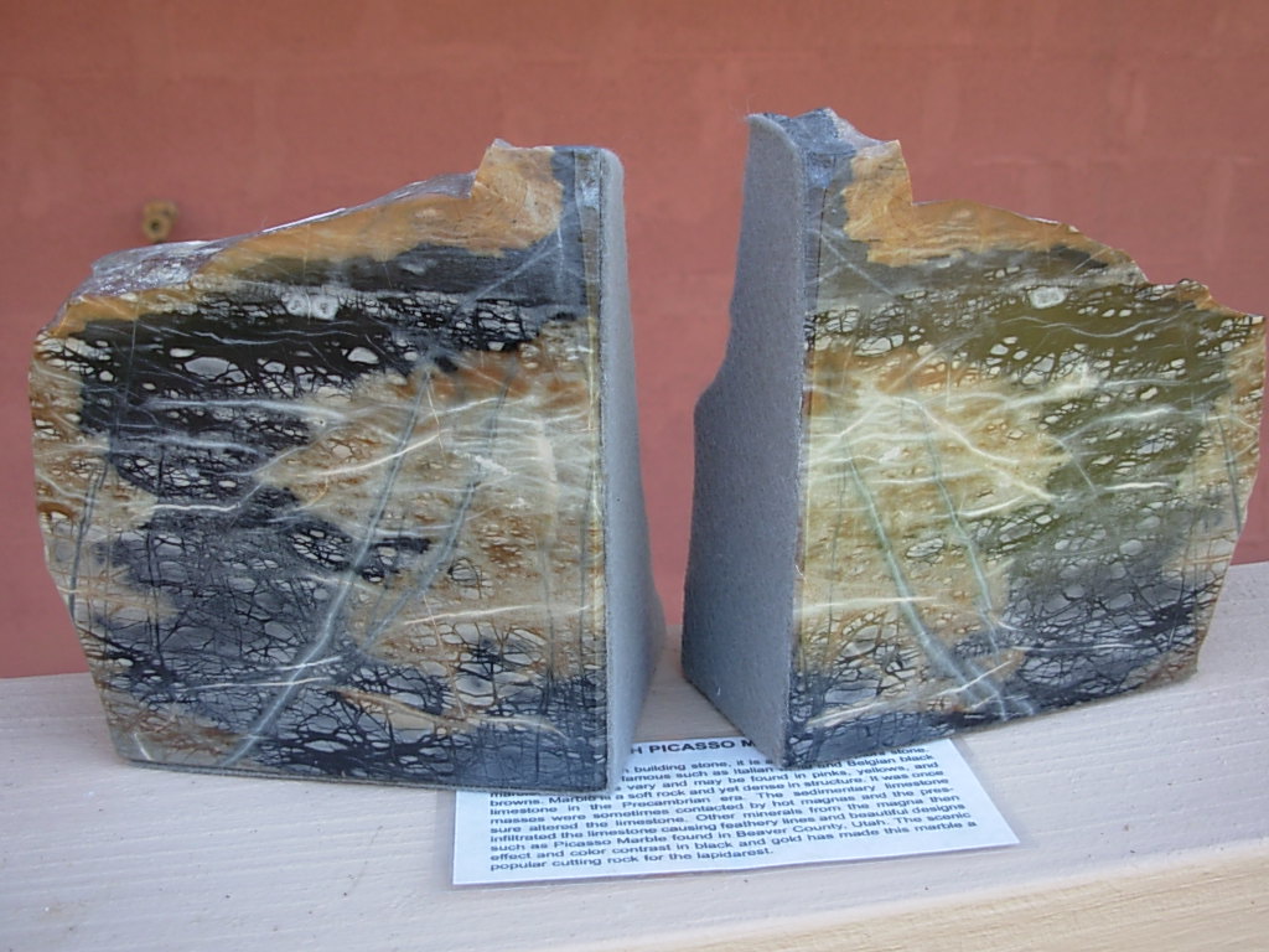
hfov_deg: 49.0
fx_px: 1393
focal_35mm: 38
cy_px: 476
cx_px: 634
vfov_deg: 37.7
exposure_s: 1/71.8
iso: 50
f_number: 2.9
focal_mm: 6.3
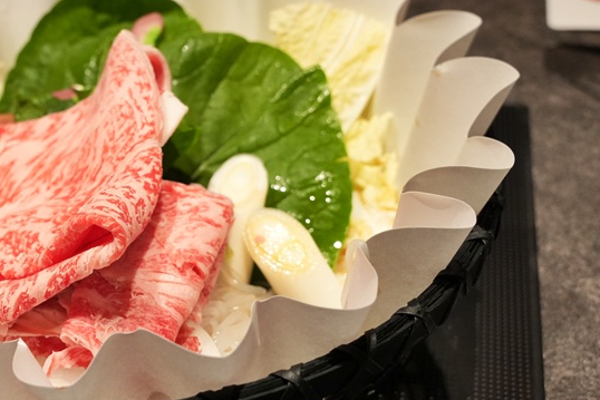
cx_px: 101
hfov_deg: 32.2
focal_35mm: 60
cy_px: 162
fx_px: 1003
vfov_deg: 22.6
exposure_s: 1/160
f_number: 5.6
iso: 4000
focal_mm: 31.6
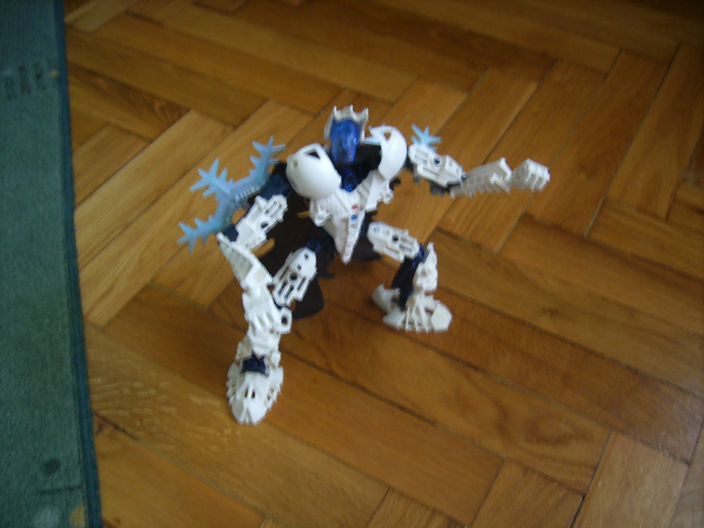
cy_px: 264
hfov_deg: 56.8
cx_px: 352
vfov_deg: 44.2
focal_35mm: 32
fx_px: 651
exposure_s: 1/5
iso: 50
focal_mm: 5.99
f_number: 2.8
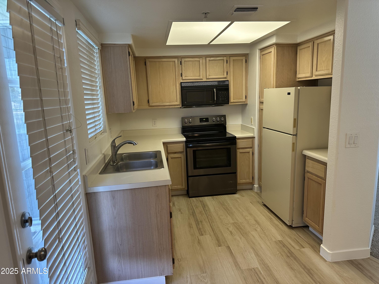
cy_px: 142
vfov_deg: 56.8
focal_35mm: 24
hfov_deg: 71.6
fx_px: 263
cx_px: 190
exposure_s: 1/120
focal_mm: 6.86
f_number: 1.78
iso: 160
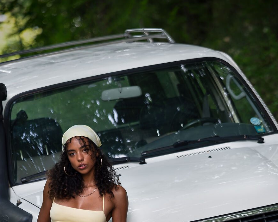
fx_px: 2877
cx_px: 184
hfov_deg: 5.5
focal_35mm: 350
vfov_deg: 4.4
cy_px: 251
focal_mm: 136.3
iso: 800
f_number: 2.8
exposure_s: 1/400
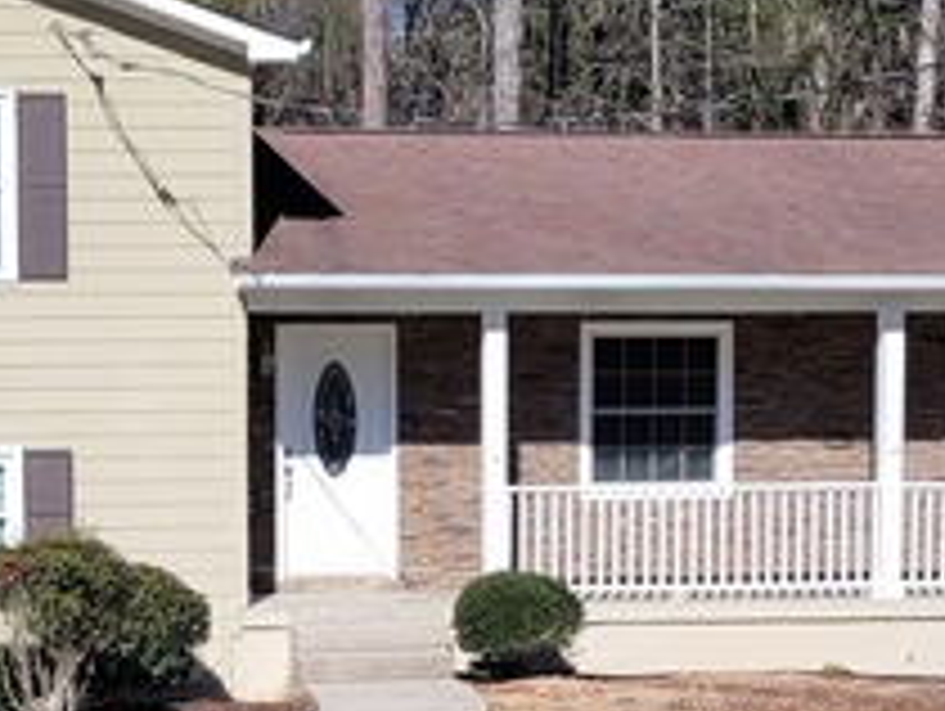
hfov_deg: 19.8
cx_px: 320
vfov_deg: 14.8
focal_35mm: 99
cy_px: 644
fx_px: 2706
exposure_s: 1/2921
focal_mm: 5.4
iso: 40
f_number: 1.8
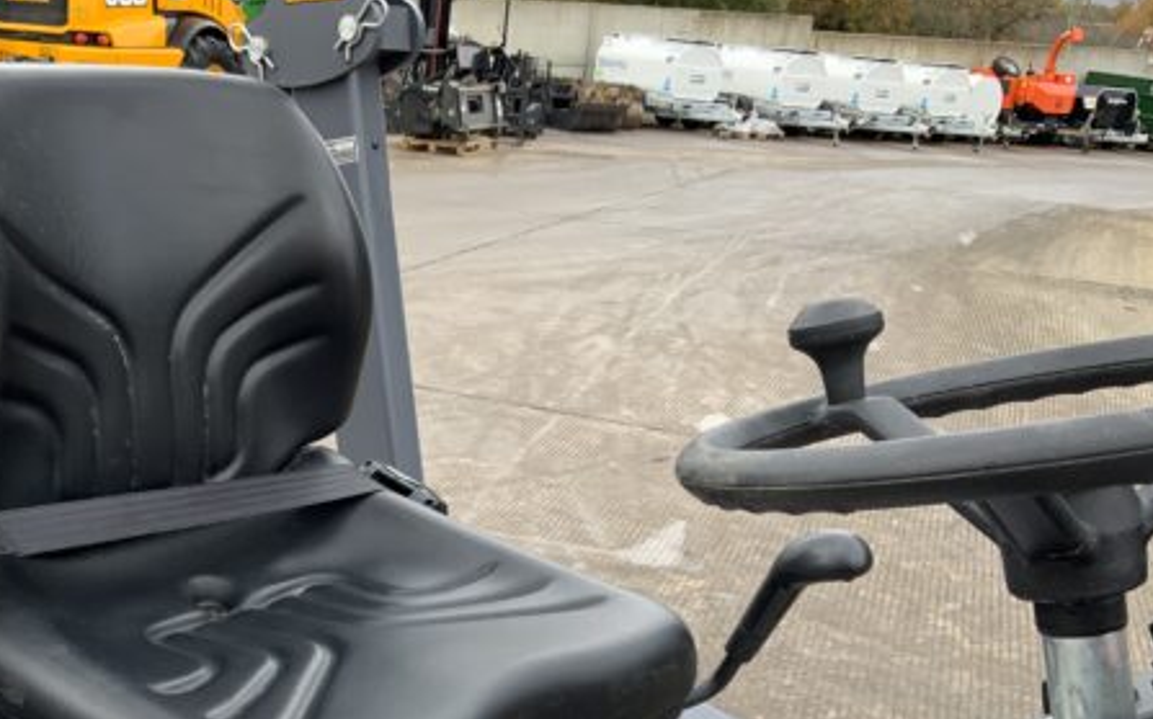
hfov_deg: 44.7
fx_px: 1382
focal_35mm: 44
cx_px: 395
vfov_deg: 28.6
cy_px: 562
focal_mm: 3
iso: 16
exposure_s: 1/262
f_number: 1.8
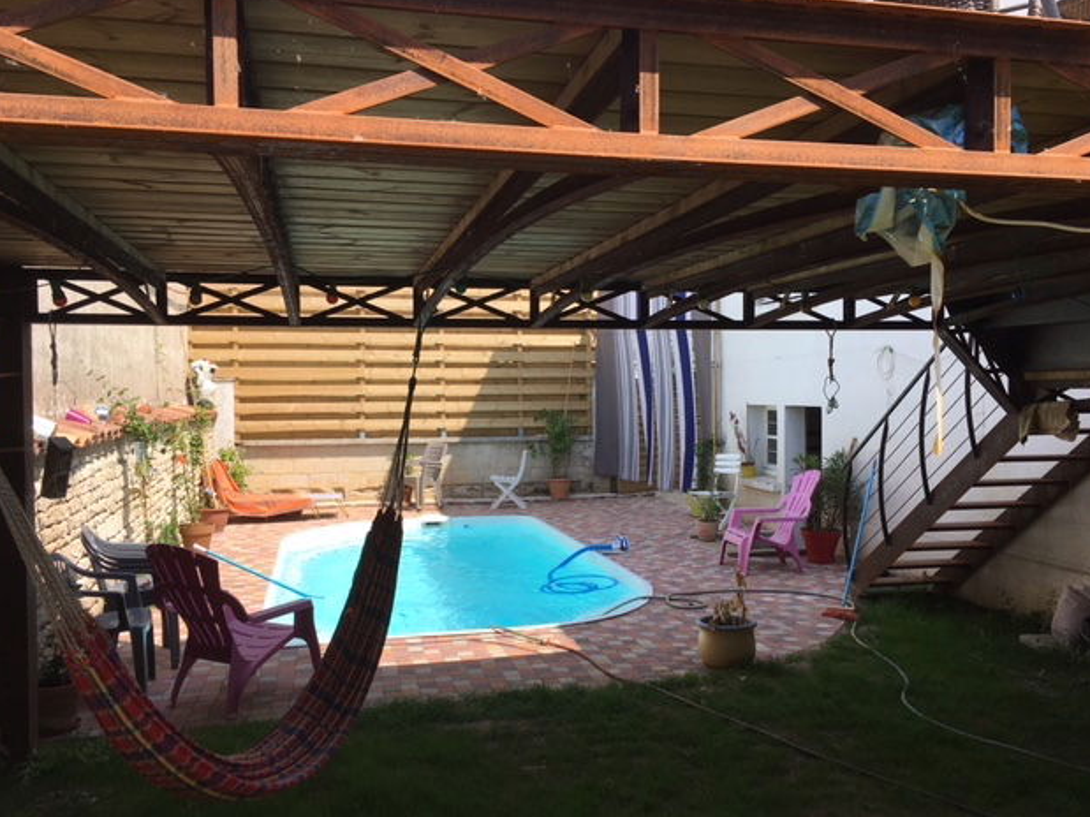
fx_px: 944
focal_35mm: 30
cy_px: 410
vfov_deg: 46.8
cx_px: 546
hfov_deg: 60.0
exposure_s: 1/1183
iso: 25
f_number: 2.2
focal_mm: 4.15
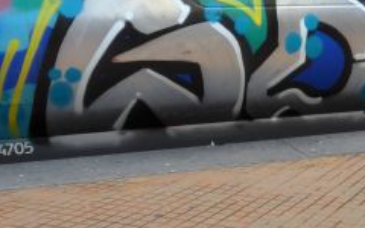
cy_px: 141
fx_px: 637
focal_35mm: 64
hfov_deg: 31.1
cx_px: 298
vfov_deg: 20.3
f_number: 2
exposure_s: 1/60
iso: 160
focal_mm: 6
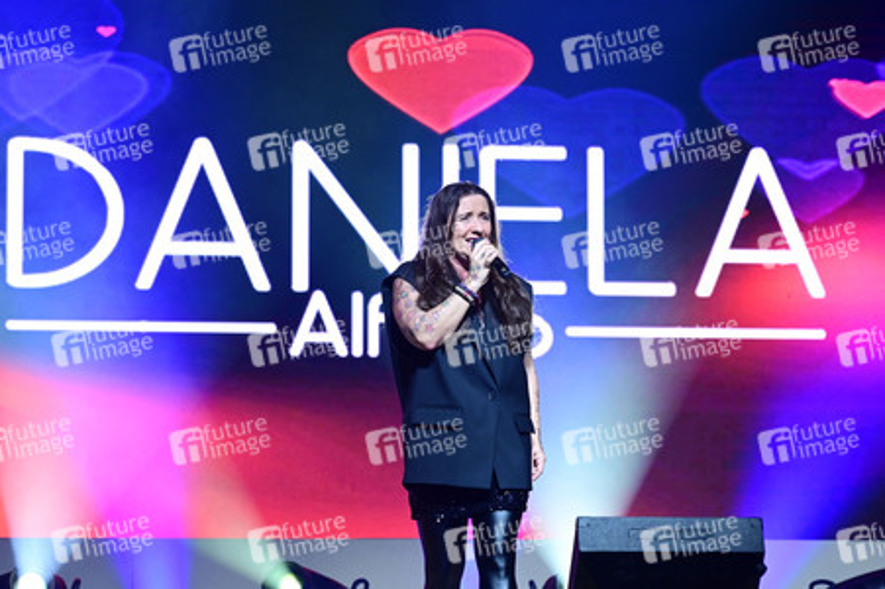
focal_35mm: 155
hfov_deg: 13.3
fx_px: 3808
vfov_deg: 8.8
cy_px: 294
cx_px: 442
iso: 2500
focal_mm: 155
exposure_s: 1/320
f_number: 4.5
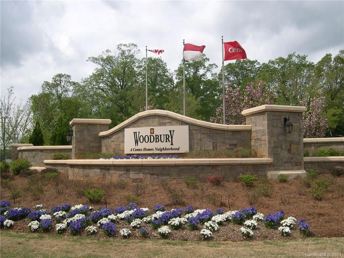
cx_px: 172
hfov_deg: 49.0
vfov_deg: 37.7
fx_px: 378
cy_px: 129
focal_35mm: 38
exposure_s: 1/187
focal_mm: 8
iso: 100
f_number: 7.6
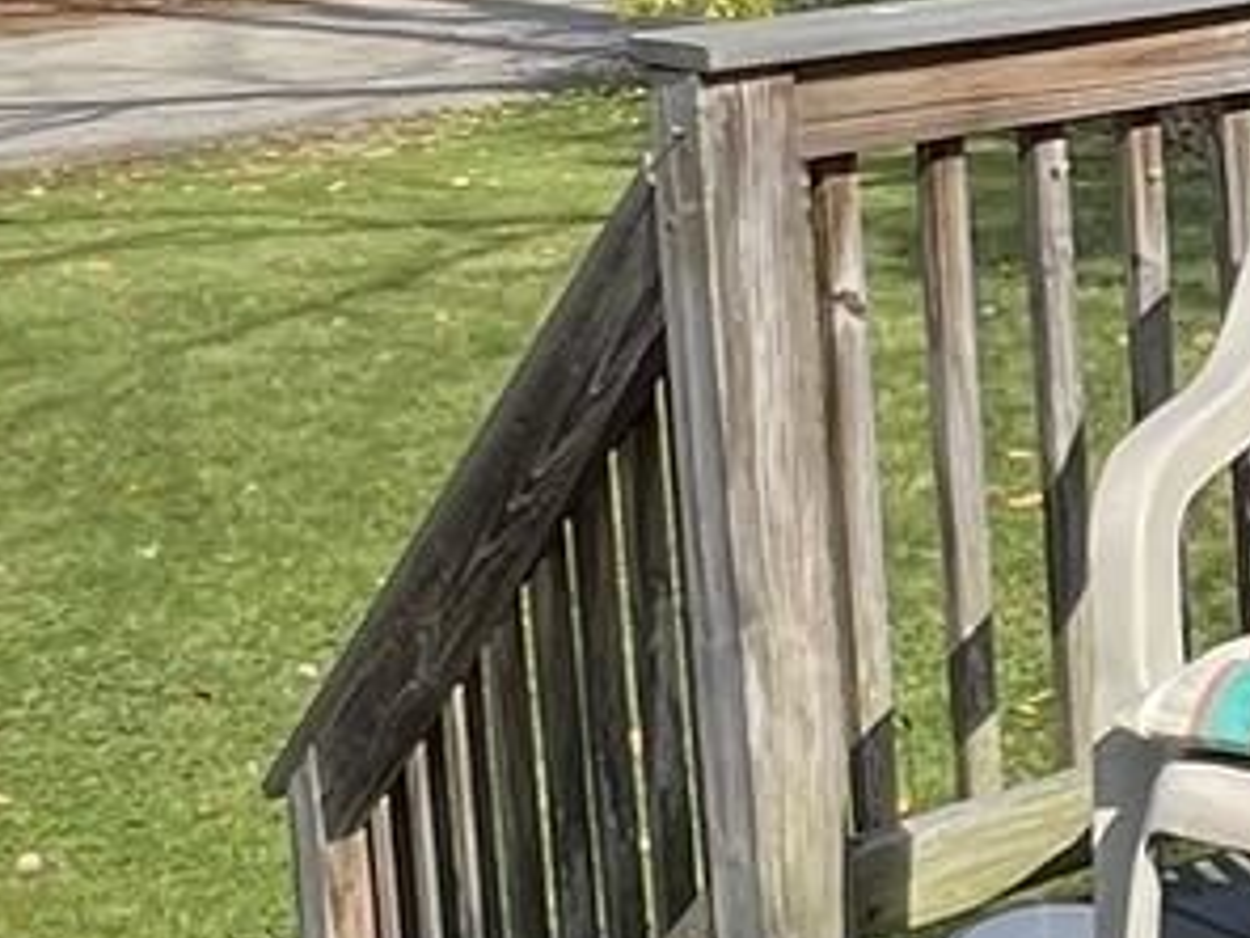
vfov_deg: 16.2
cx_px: 1854
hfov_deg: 19.2
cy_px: 118
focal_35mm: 90
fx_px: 3250
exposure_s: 1/501
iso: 32
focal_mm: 1.57
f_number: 1.8
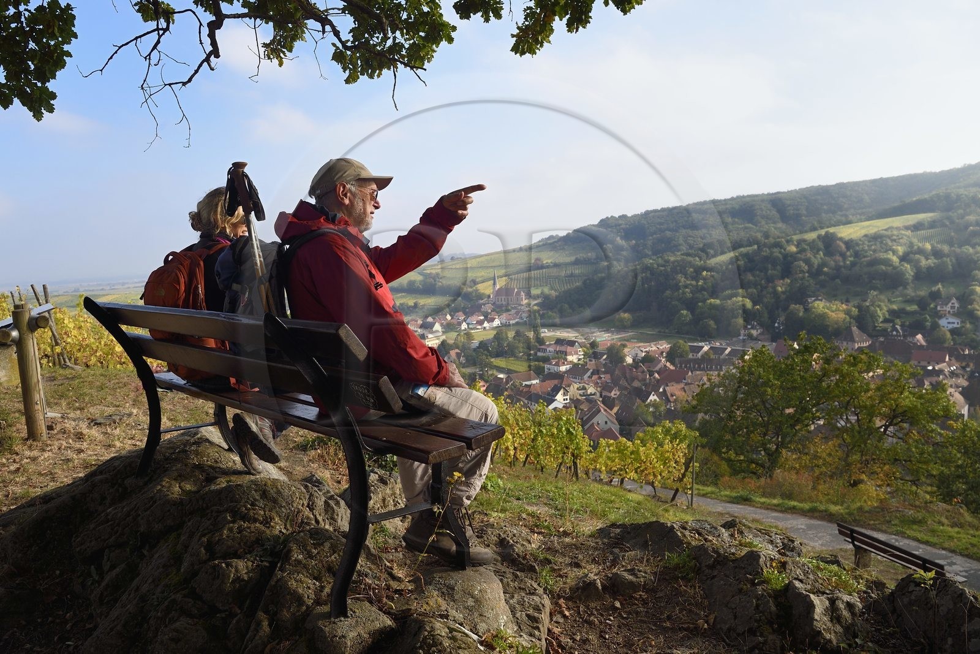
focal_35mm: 24
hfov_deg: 73.7
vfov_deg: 53.1
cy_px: 327
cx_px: 490
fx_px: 653
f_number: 10
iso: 400
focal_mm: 24
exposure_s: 1/400
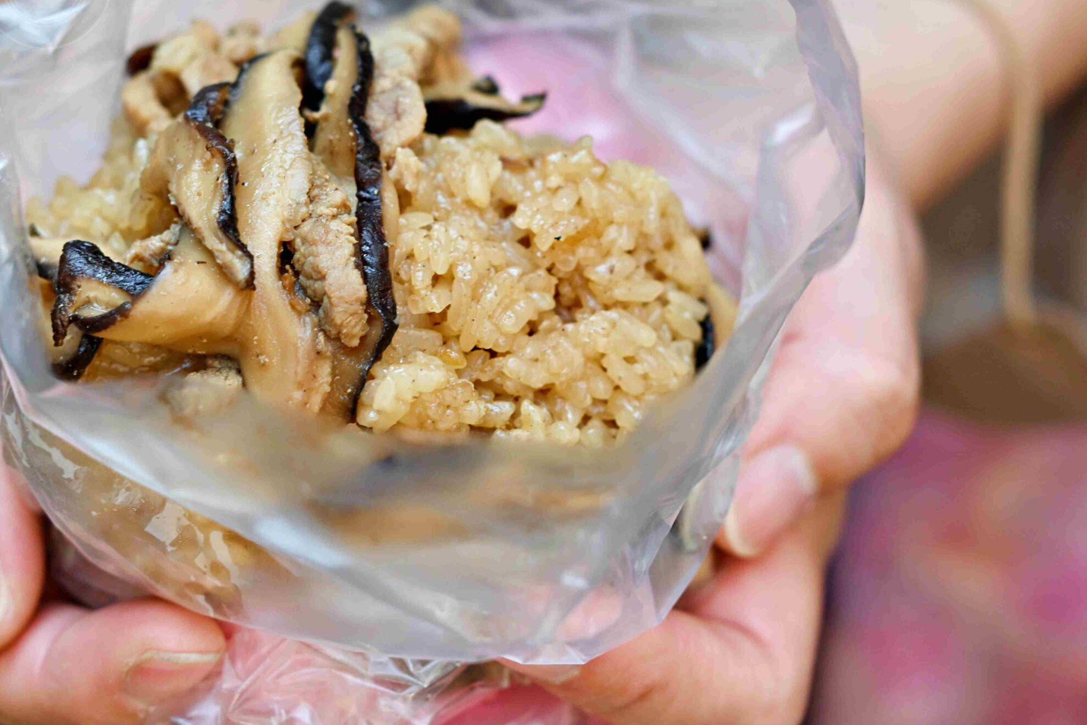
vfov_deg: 14.1
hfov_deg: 21.0
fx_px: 2929
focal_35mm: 97
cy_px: 280
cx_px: 444
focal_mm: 50
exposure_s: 1/200
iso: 140
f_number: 3.2
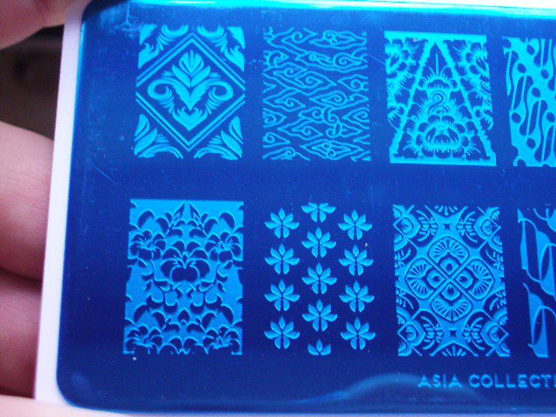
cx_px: 278
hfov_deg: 31.2
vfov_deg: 23.7
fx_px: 996
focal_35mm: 62
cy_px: 208
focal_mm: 10.2
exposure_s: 1/20
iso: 200
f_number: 3.5
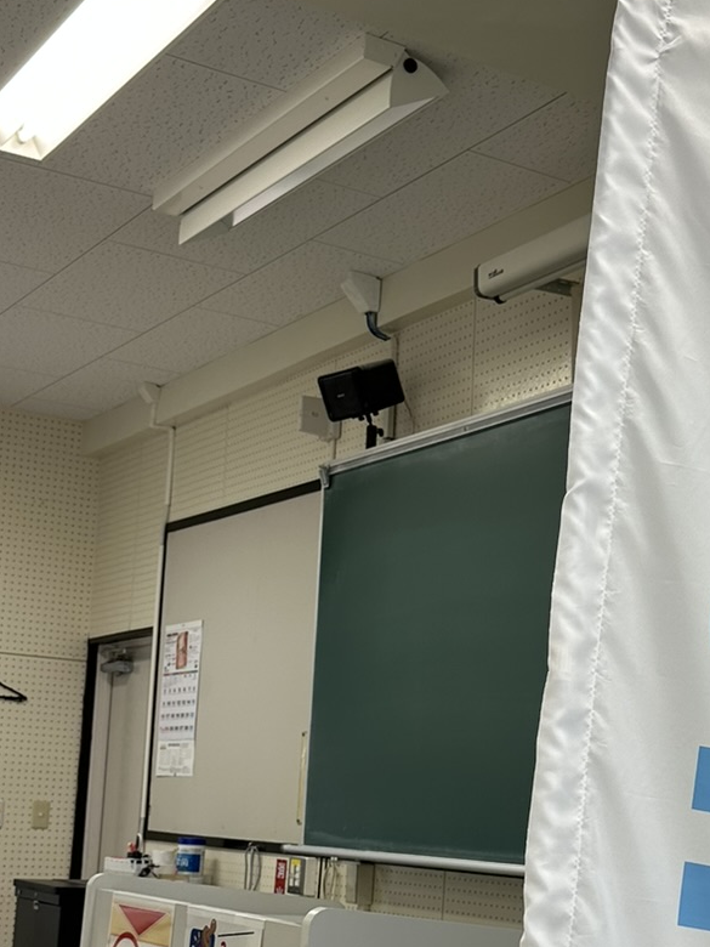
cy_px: 701
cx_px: 597
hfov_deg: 22.9
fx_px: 1723
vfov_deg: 30.3
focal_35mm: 63
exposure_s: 1/120
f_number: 1.78
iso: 50
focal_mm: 6.86
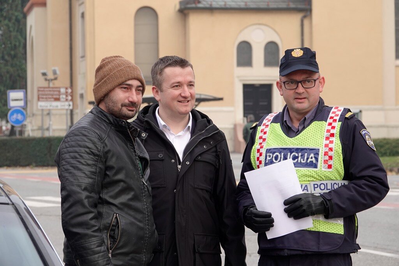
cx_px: 200
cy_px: 133
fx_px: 1363
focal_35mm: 123
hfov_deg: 16.7
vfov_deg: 11.1
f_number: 4
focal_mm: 44.93
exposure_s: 1/125
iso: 125
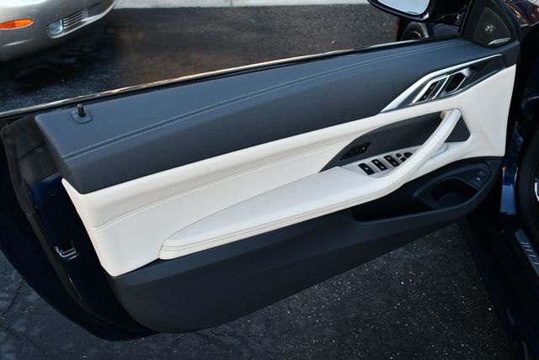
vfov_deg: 36.9
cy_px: 180
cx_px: 270
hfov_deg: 53.1
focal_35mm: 36
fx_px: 539
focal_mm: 18
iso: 400
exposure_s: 1/250
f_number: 4.5
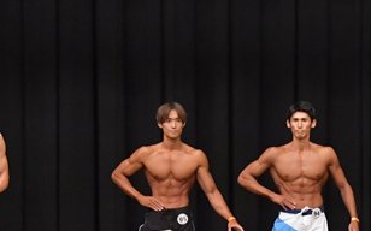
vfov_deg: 4.4
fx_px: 3031
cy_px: 217
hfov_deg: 7.0
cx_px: 433
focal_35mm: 300
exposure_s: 1/400
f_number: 5.6
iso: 6400
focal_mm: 78
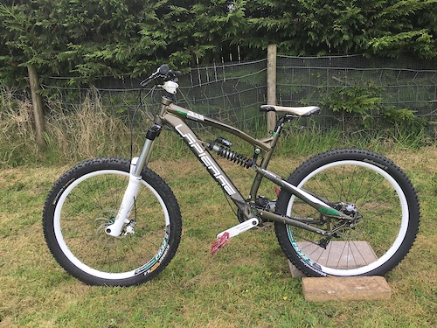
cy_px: 164
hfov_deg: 61.7
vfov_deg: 48.2
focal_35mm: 29
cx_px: 218
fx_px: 366
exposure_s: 1/484
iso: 25
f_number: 2.2
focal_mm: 4.15
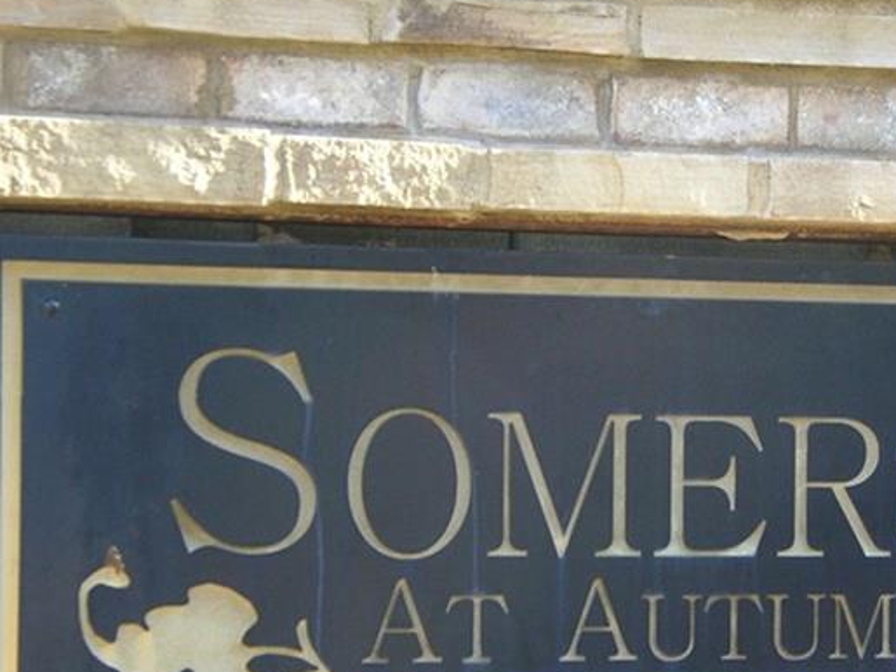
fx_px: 3649
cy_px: 445
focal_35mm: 141
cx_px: 696
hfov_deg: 13.9
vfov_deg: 10.5
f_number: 3.3
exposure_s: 1/63.4
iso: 50
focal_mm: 11.7
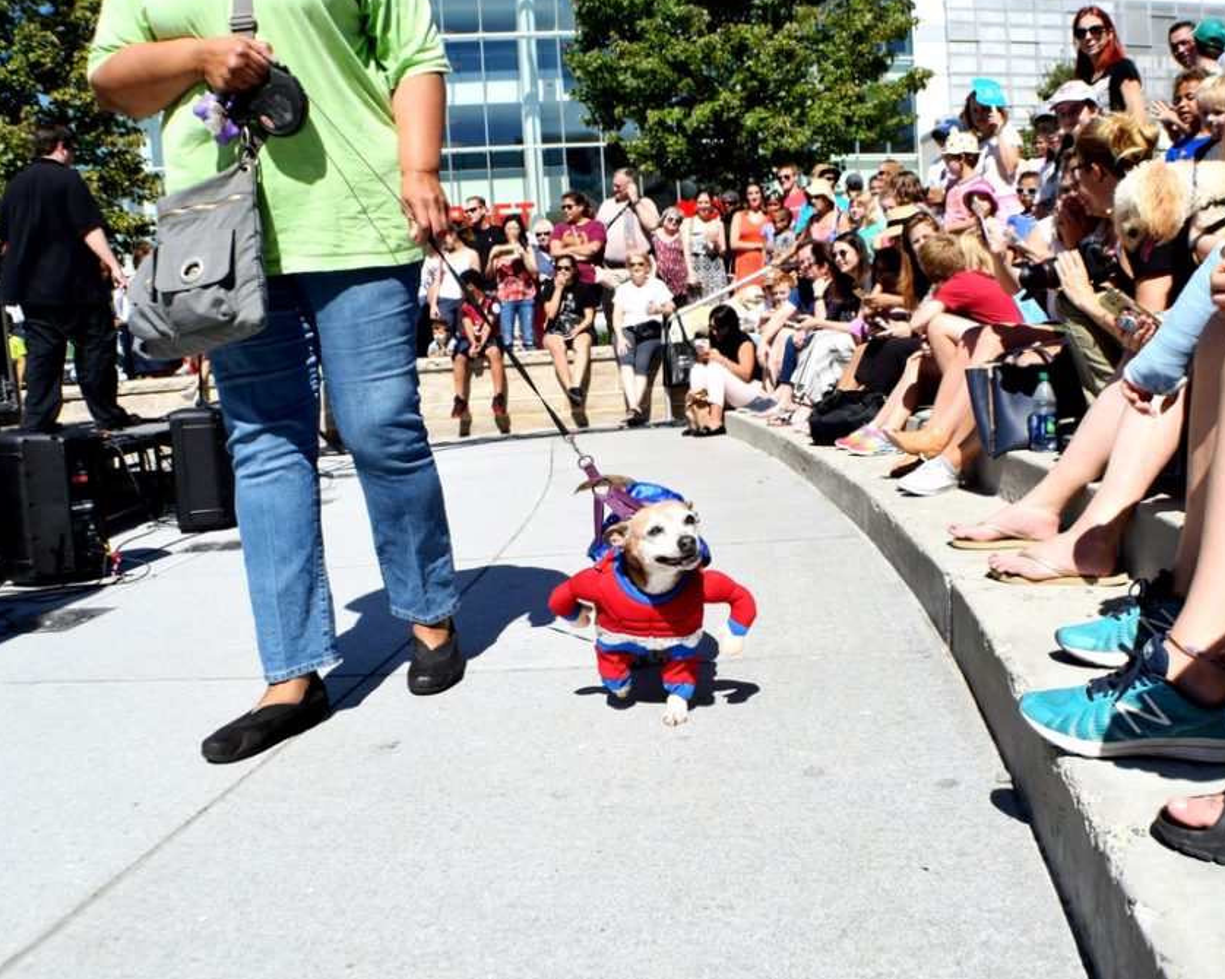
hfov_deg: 46.1
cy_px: 483
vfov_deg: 37.7
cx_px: 696
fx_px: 1434
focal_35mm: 40
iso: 200
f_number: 10
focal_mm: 23
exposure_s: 1/400
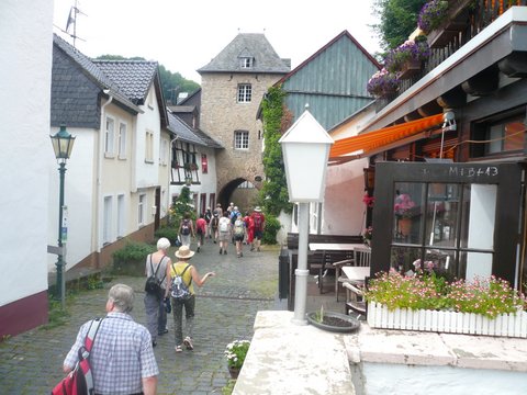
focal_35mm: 28
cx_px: 264
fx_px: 426
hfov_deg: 63.4
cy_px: 198
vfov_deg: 49.7
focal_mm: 4.6
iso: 100
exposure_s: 1/400
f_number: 2.8
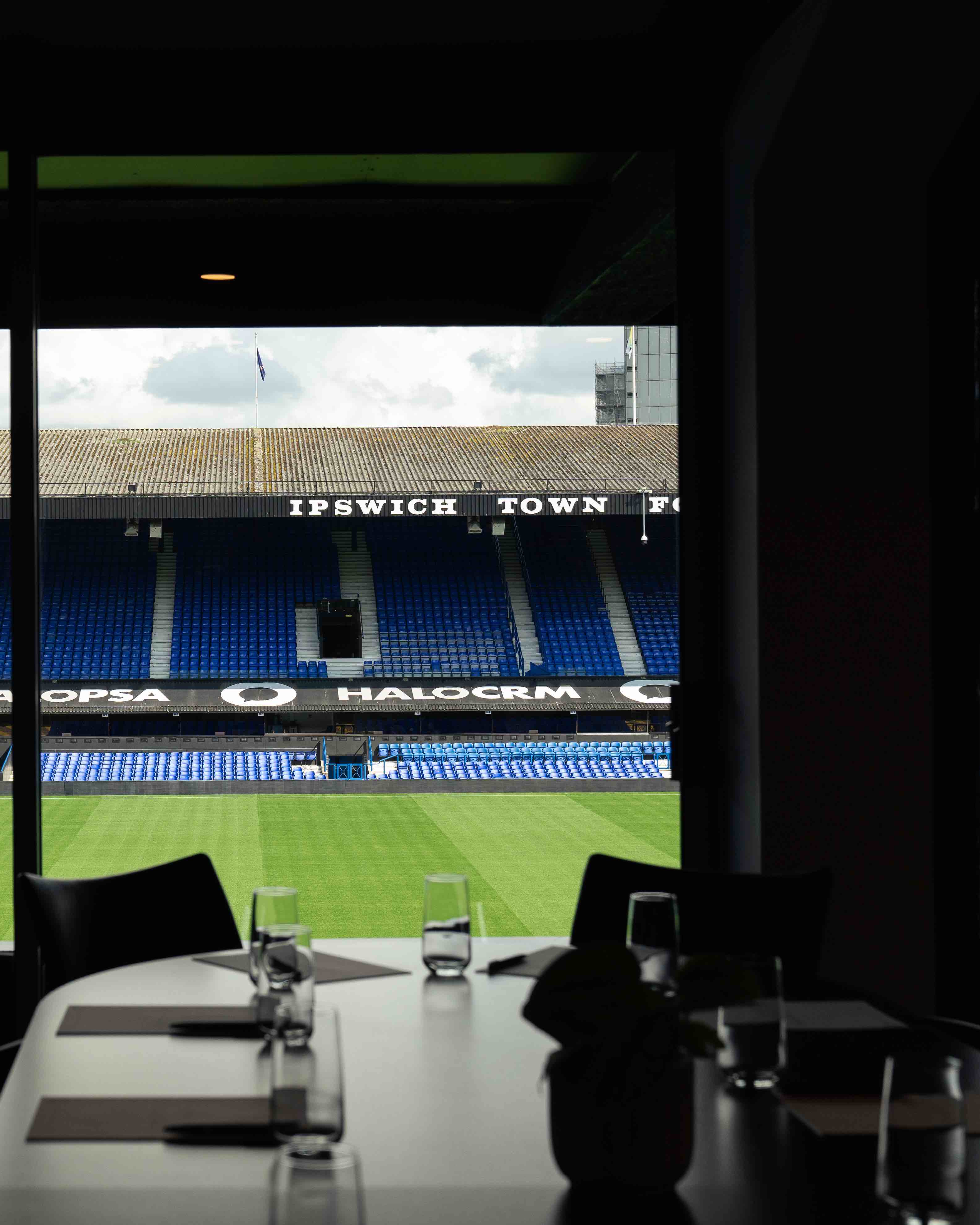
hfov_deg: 25.1
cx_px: 245
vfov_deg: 31.5
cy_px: 607
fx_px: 2176
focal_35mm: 60
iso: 500
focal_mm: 42
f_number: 5
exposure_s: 1/800
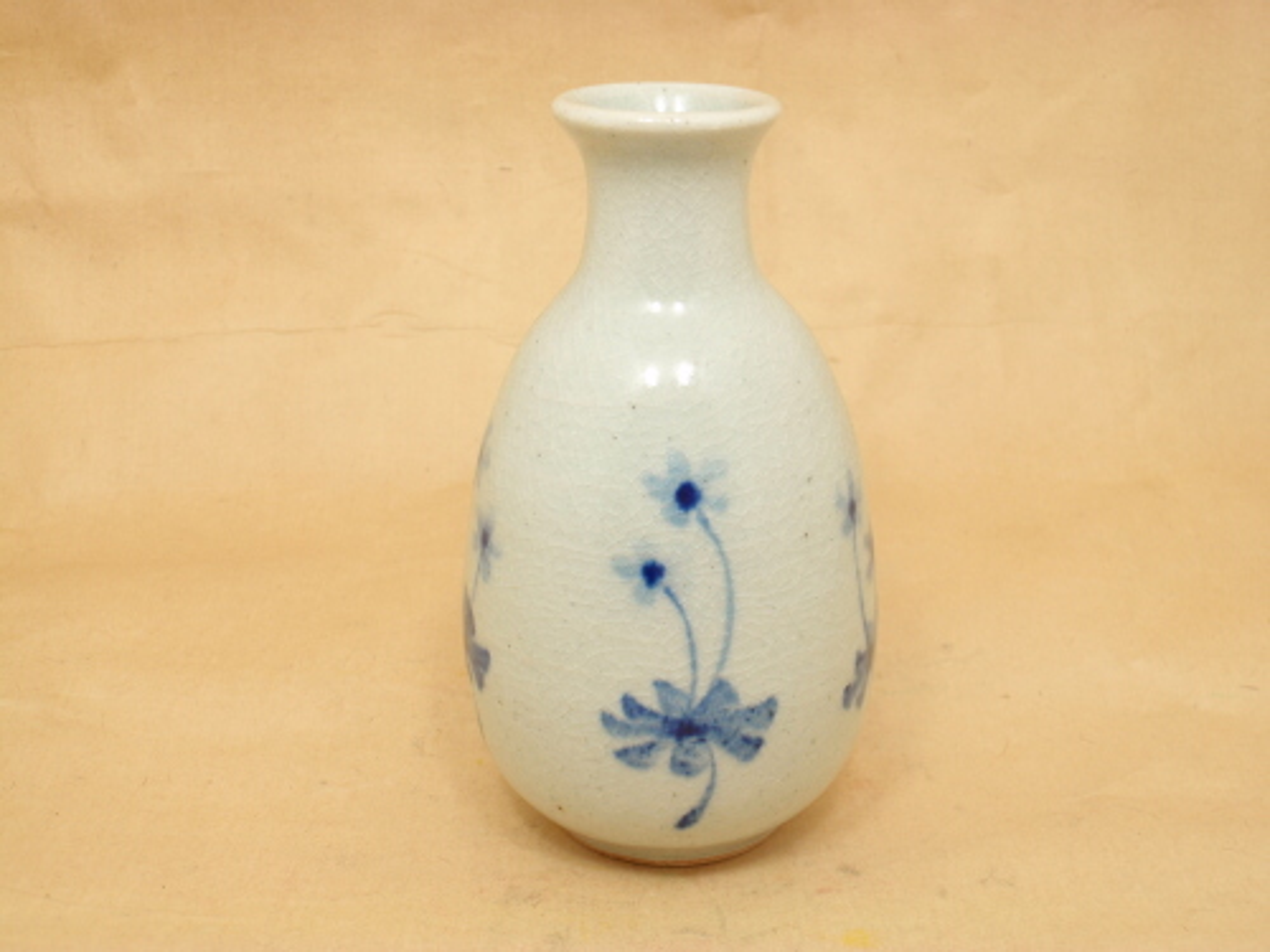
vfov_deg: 30.3
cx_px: 635
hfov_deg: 39.7
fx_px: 1761
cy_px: 476
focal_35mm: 48
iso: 100
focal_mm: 8.69
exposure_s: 1/50
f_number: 4.2
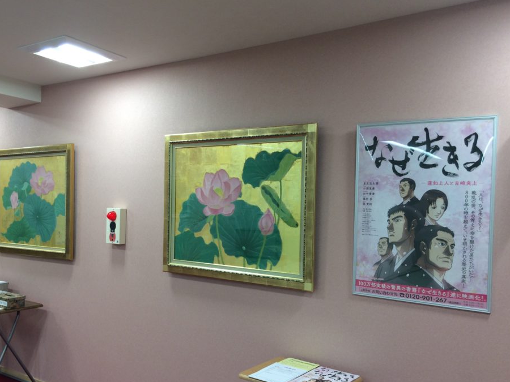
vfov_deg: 42.9
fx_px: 486
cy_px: 207
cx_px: 225
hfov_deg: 55.2
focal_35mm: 33
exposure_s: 1/60
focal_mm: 4.15
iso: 40
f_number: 2.2
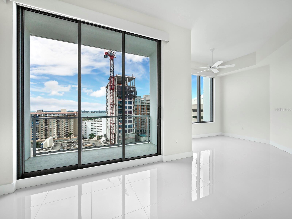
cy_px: 110
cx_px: 146
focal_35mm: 14
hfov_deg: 102.1
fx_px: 118
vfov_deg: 85.7
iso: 400
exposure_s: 1/40
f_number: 11
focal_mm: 7
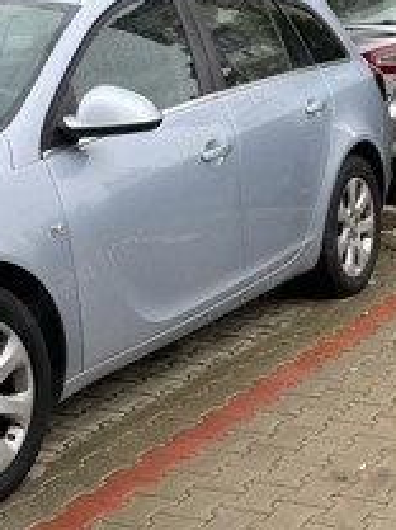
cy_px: 126
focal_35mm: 50
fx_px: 765
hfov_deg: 28.7
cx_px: 109
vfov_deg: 37.2
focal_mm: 4.2
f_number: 1.6
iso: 32
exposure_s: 1/362
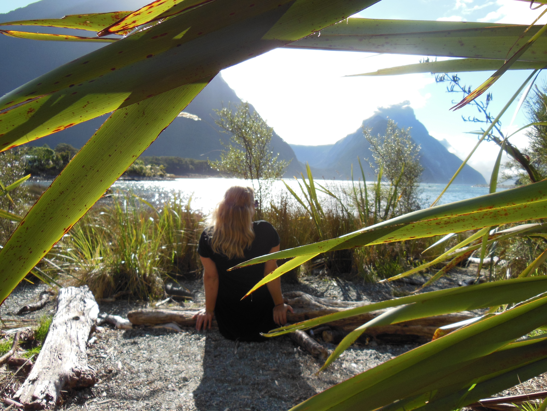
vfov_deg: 54.9
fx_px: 395
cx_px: 274
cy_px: 206
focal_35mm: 25
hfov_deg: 69.4
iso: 125
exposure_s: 1/640
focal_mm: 4.5
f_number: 3.5
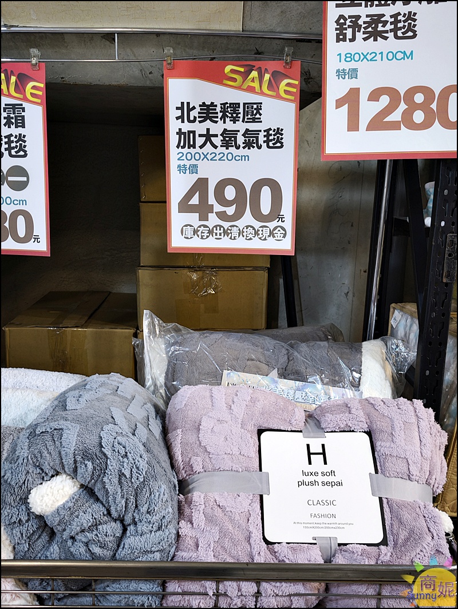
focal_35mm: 35
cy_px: 304
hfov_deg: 40.7
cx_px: 229
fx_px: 617
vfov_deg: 52.6
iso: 400
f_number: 1.6
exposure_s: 1/60
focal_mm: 6.57
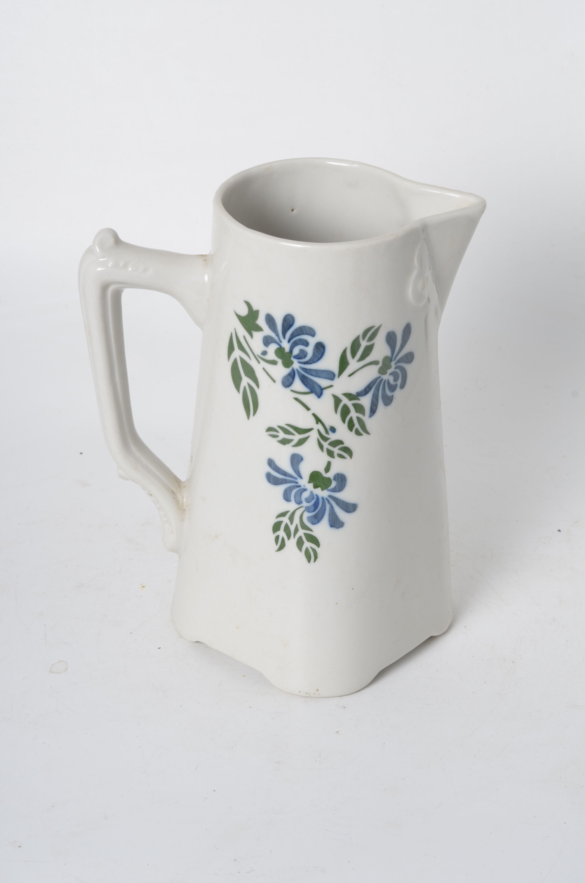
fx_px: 1836
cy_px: 442
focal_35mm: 75
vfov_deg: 27.0
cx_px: 292
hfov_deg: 18.1
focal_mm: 50
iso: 100
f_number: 11
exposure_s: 1/125
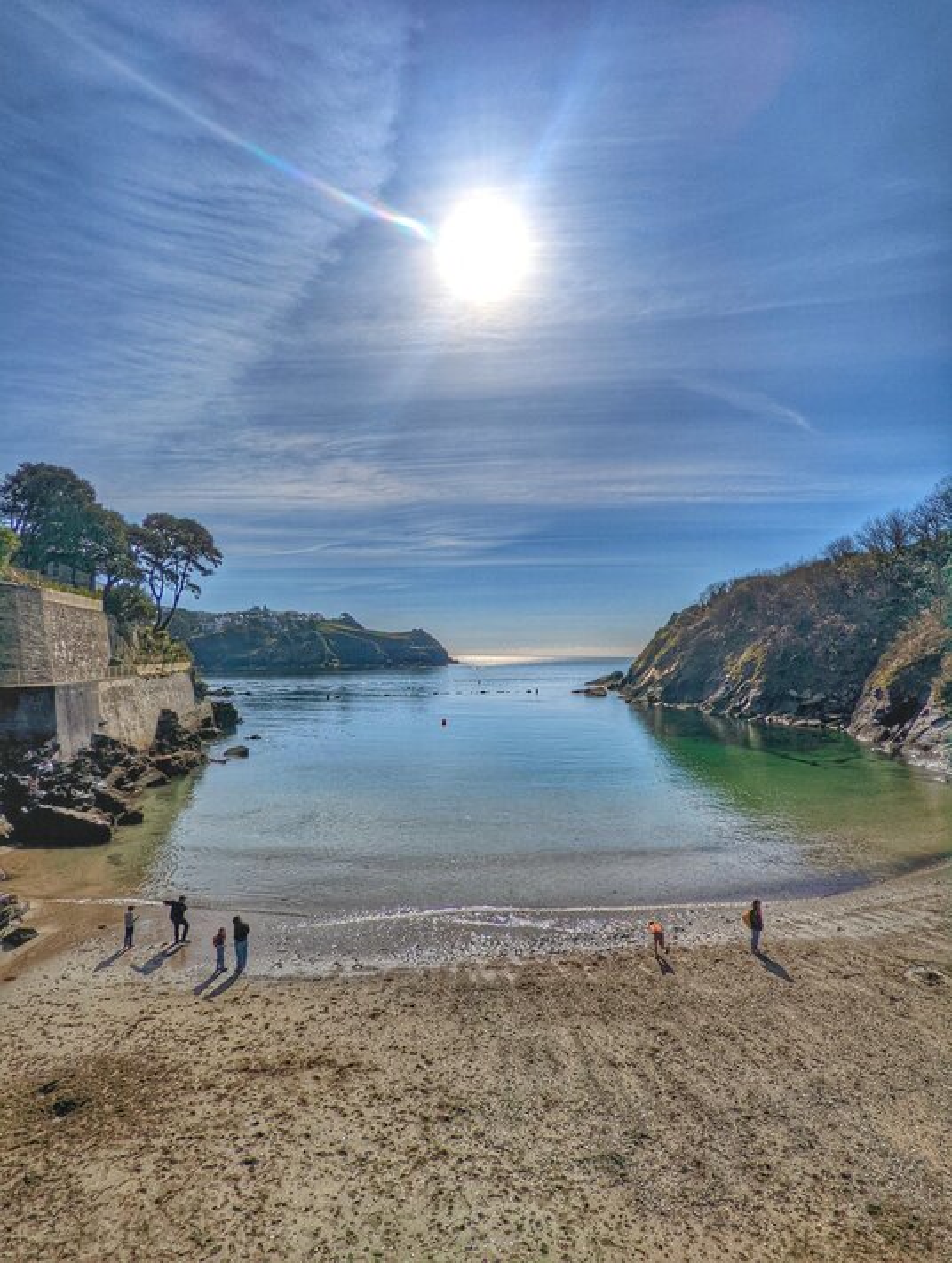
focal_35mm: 16
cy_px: 632
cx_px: 476
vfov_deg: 94.4
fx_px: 585
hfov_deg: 78.3
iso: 55
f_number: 2.2
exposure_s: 1/10309
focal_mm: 2.35
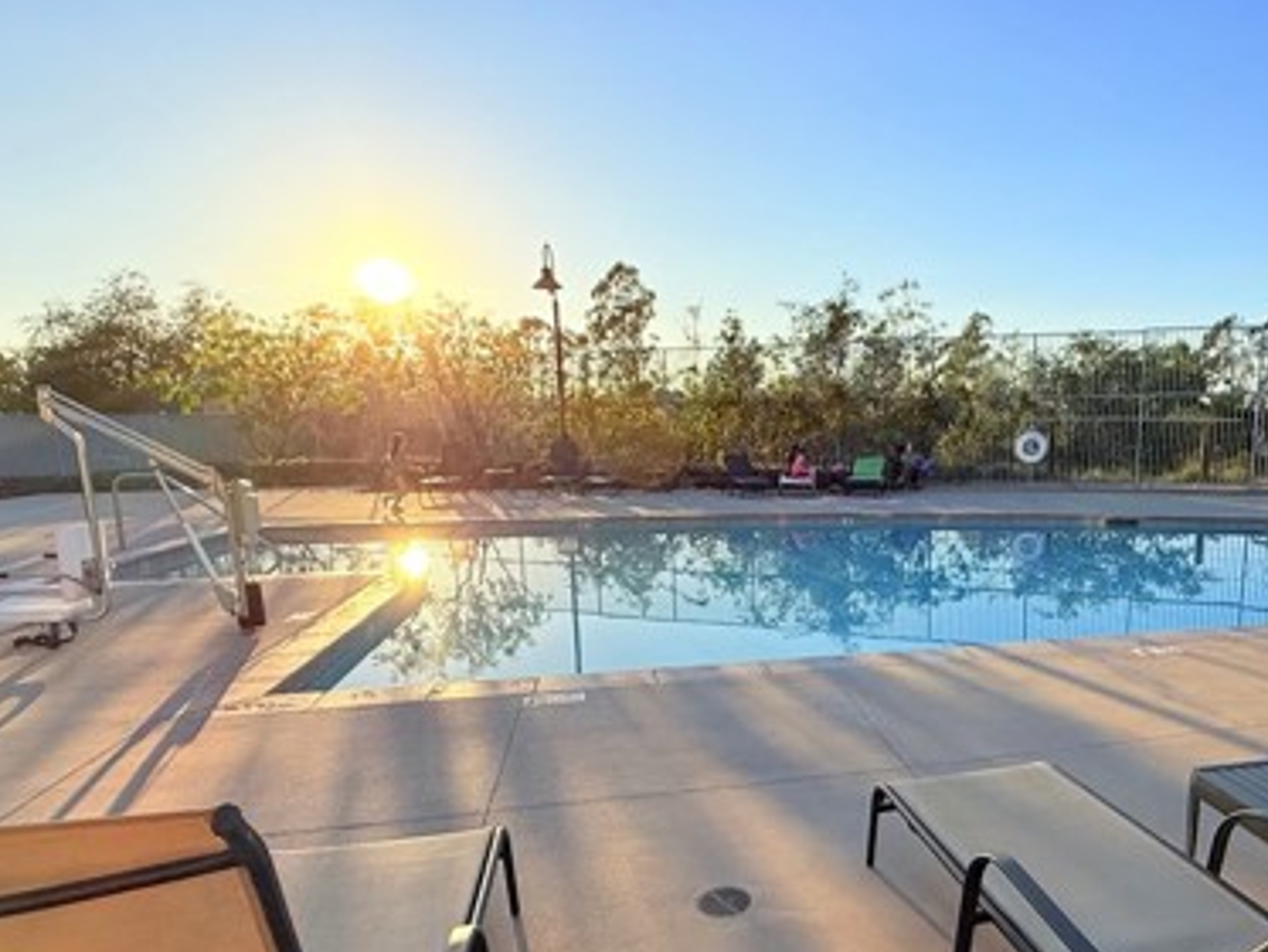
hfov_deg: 69.3
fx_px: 879
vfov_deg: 56.3
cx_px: 857
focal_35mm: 24
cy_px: 585
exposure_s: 1/2165
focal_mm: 2.22
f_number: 2.2
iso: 80
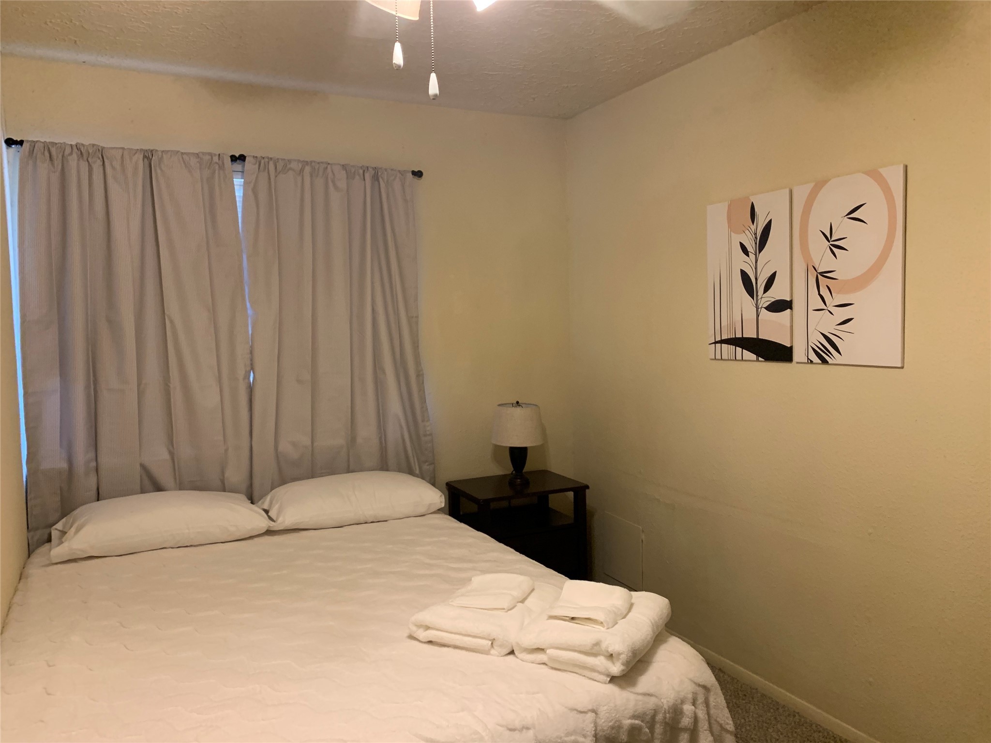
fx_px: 744
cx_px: 496
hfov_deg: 67.3
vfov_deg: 53.1
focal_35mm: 26
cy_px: 372
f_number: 1.8
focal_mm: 4.25
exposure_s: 1/60
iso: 200
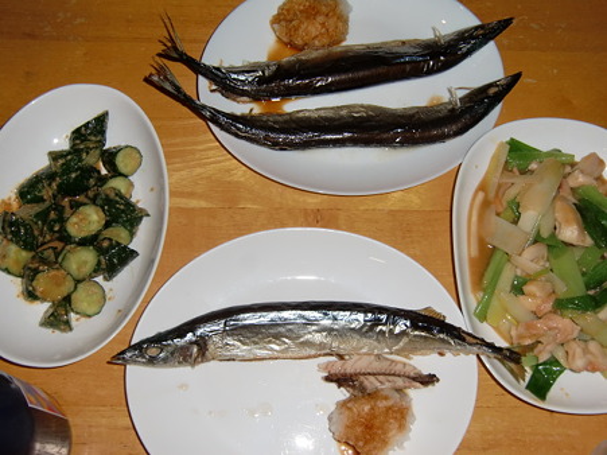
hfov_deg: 46.8
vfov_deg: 35.9
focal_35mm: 40
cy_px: 228
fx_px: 701
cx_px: 304
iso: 125
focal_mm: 7.1
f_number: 3.8
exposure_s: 1/25
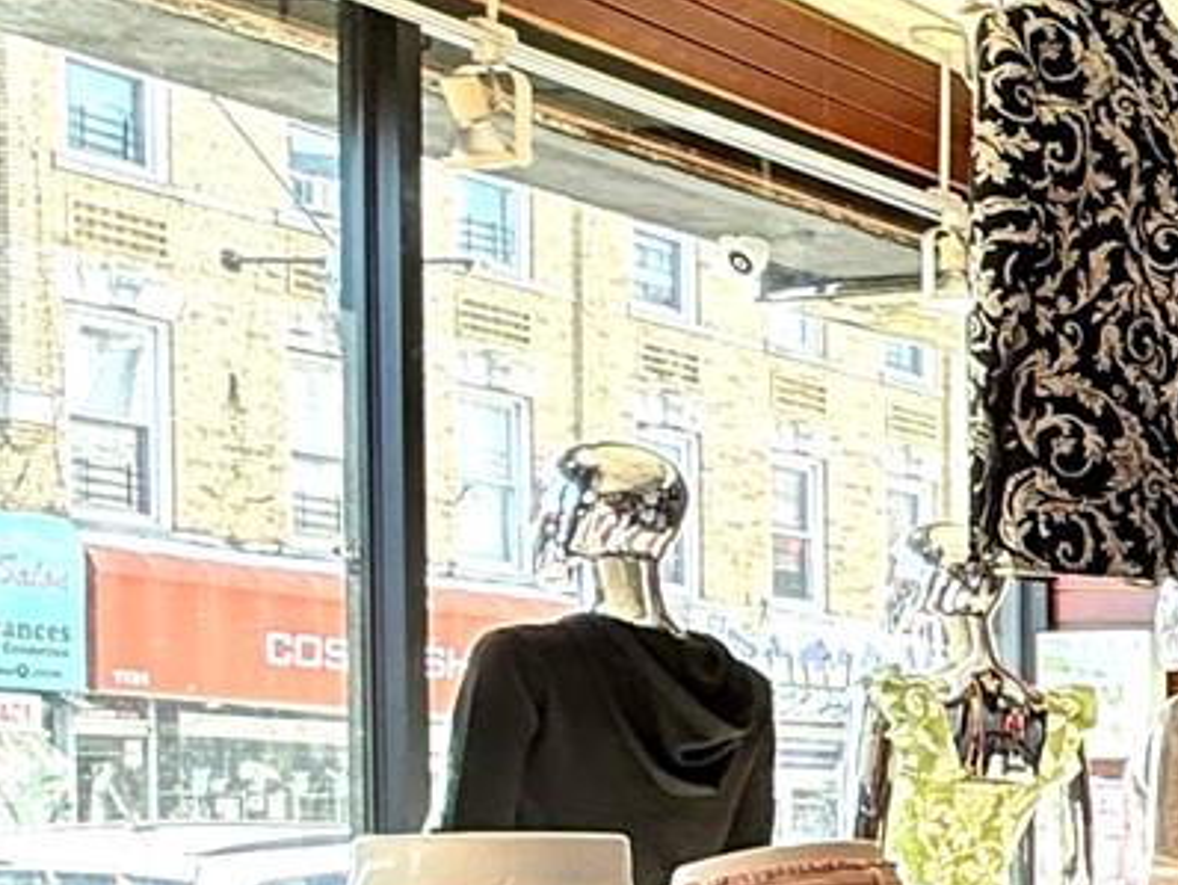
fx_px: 2452
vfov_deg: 19.8
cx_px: 2409
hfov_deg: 17.8
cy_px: 918
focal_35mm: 72
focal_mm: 2.22
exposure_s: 1/99
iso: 100
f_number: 2.2
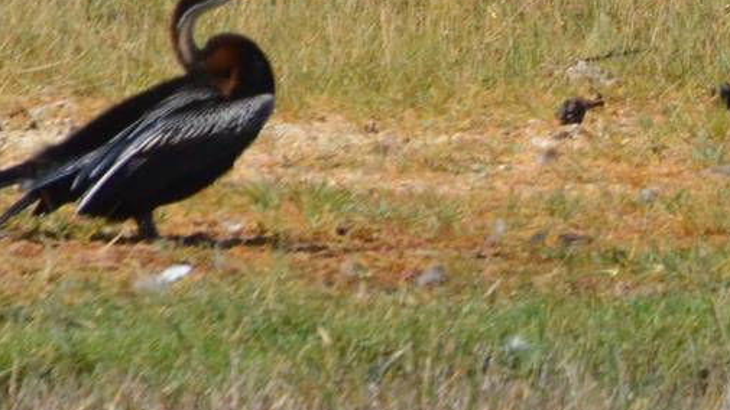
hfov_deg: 0.9
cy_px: 238
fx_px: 48099
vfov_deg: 0.5
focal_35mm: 2485
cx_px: 901
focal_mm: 500
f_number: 13
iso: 2500
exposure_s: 1/2500
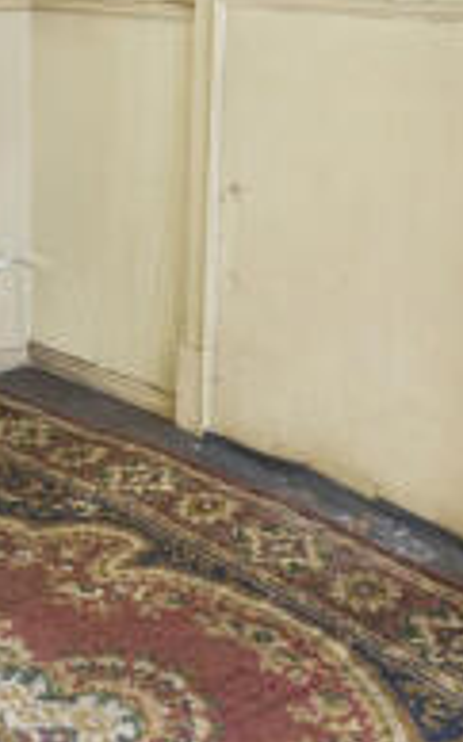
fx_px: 1268
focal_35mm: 63
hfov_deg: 20.6
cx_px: 132
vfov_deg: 30.0
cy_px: -33
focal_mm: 18.2
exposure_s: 1/5
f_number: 5.6
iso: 1000
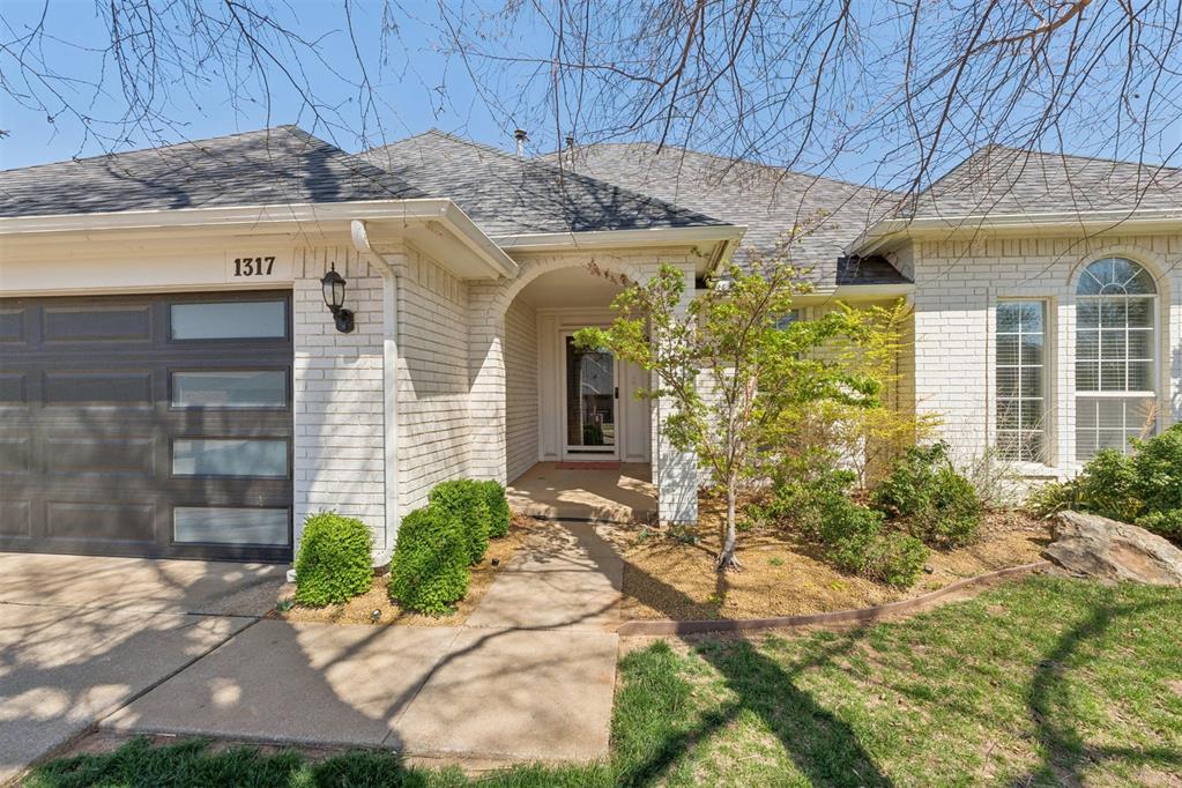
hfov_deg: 100.4
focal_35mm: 15
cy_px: 394
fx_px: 492
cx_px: 591
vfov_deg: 77.3
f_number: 8
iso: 200
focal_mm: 10
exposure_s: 1/640
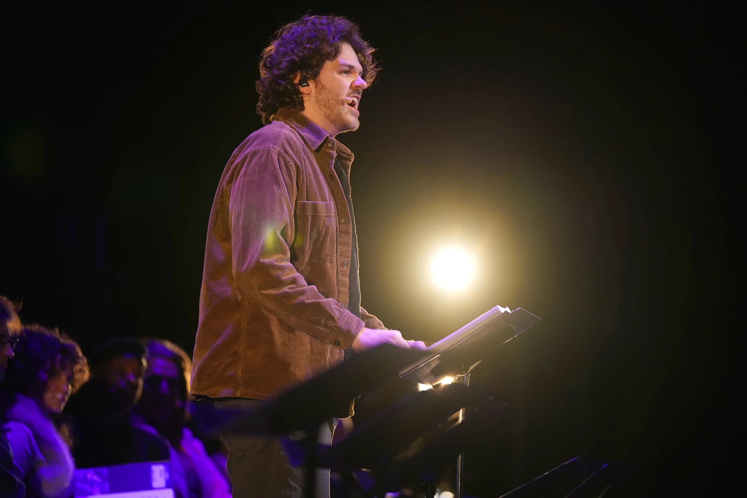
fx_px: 3590
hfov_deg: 11.9
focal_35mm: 173
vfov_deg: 7.9
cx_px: 374
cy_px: 249
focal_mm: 173
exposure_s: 1/500
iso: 1600
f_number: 2.8
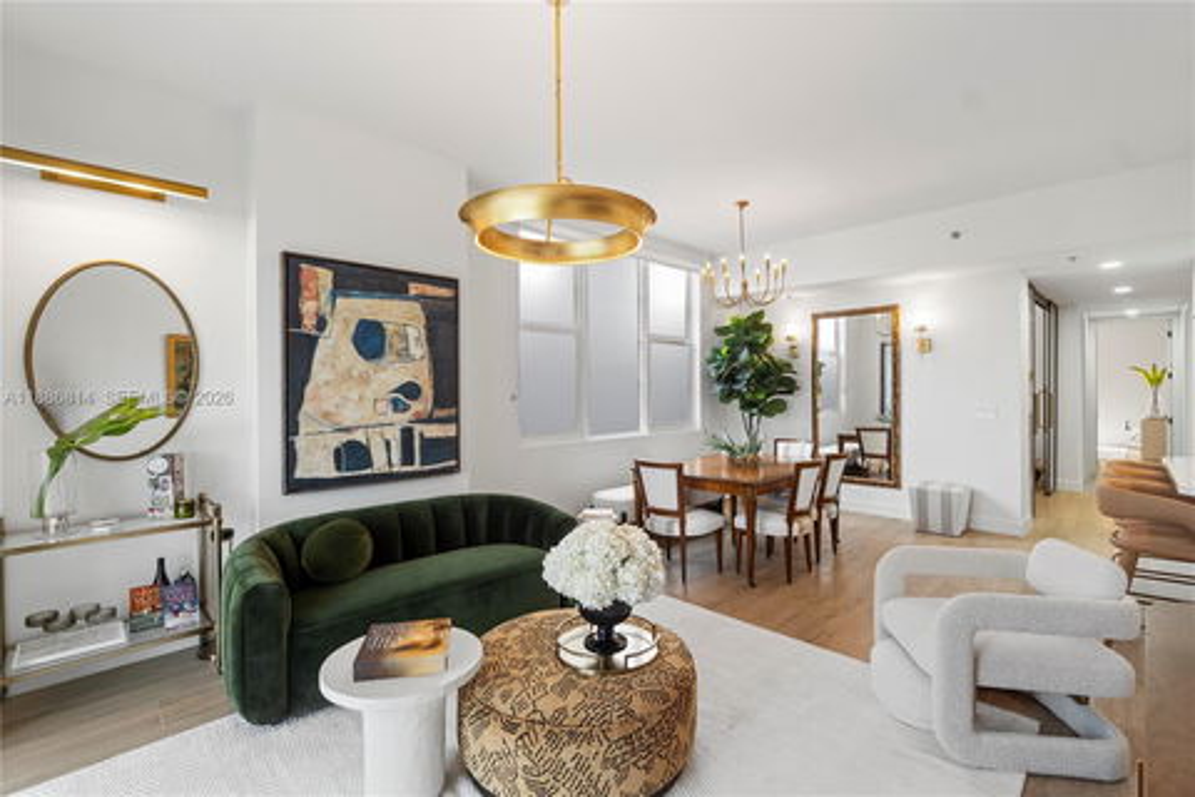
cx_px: 598
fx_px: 531
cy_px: 398
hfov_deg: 96.7
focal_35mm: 16
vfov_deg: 73.7
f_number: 4.5
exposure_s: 1/15
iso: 250
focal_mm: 16
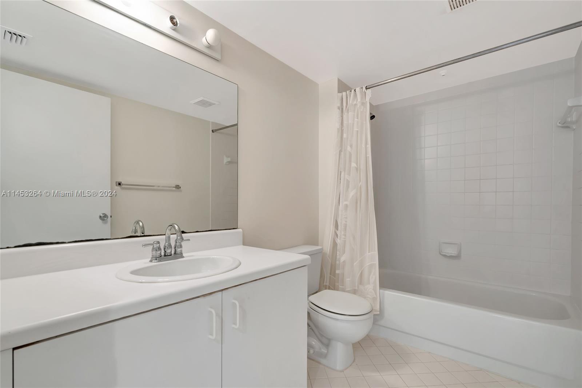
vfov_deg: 73.7
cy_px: 194
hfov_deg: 96.7
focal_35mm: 16
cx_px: 291
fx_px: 259
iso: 400
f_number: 9
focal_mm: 16
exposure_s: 1/1.25
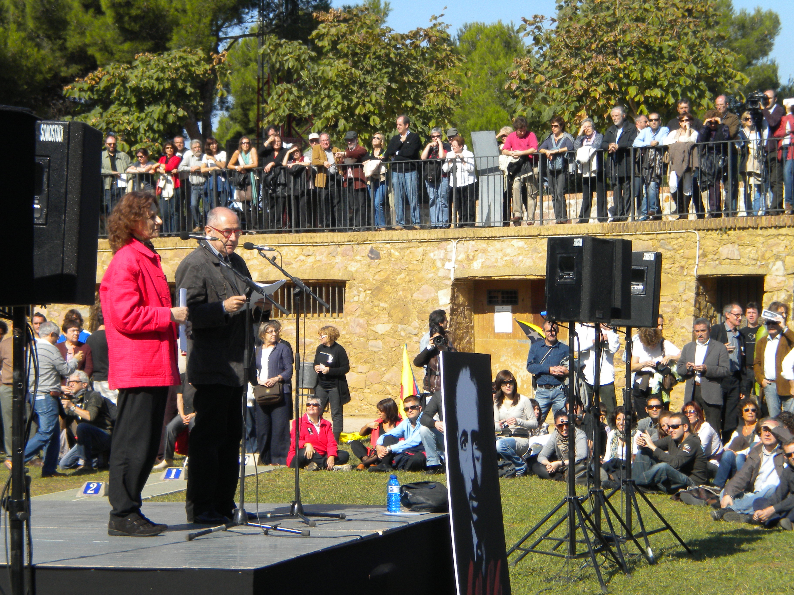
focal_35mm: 105
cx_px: 397
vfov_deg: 14.1
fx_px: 2408
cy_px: 298
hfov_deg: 18.7
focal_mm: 18.9
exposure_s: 1/415
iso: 101
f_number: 5.9
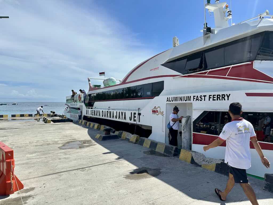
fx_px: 189
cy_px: 102
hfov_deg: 71.6
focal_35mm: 24
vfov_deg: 56.8
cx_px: 136
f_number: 1.78
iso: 80
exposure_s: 1/8929
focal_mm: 6.86
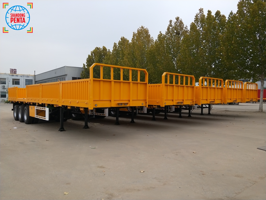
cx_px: 133
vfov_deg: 54.9
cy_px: 100
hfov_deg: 69.4
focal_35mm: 25
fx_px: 192
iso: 100
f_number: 1.7
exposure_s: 1/1077
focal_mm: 4.27
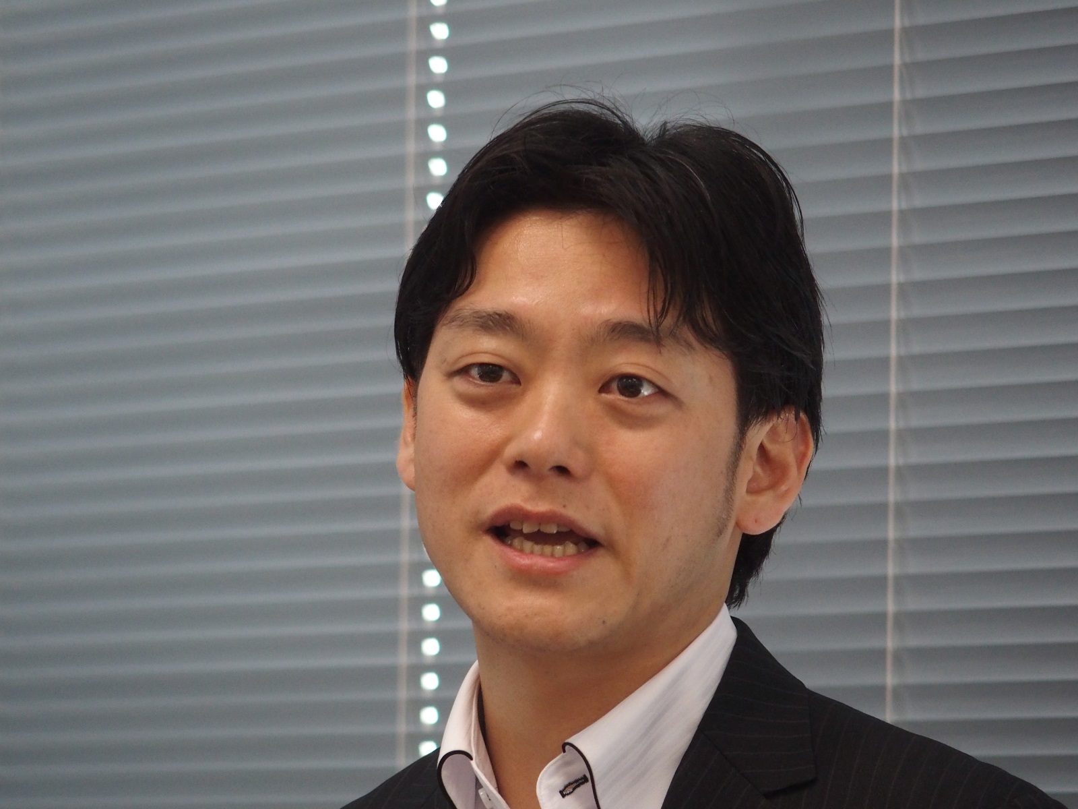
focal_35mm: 270
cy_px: 404
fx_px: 8408
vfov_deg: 5.5
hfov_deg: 7.3
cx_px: 539
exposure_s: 1/125
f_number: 2.8
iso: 500
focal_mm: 56.7
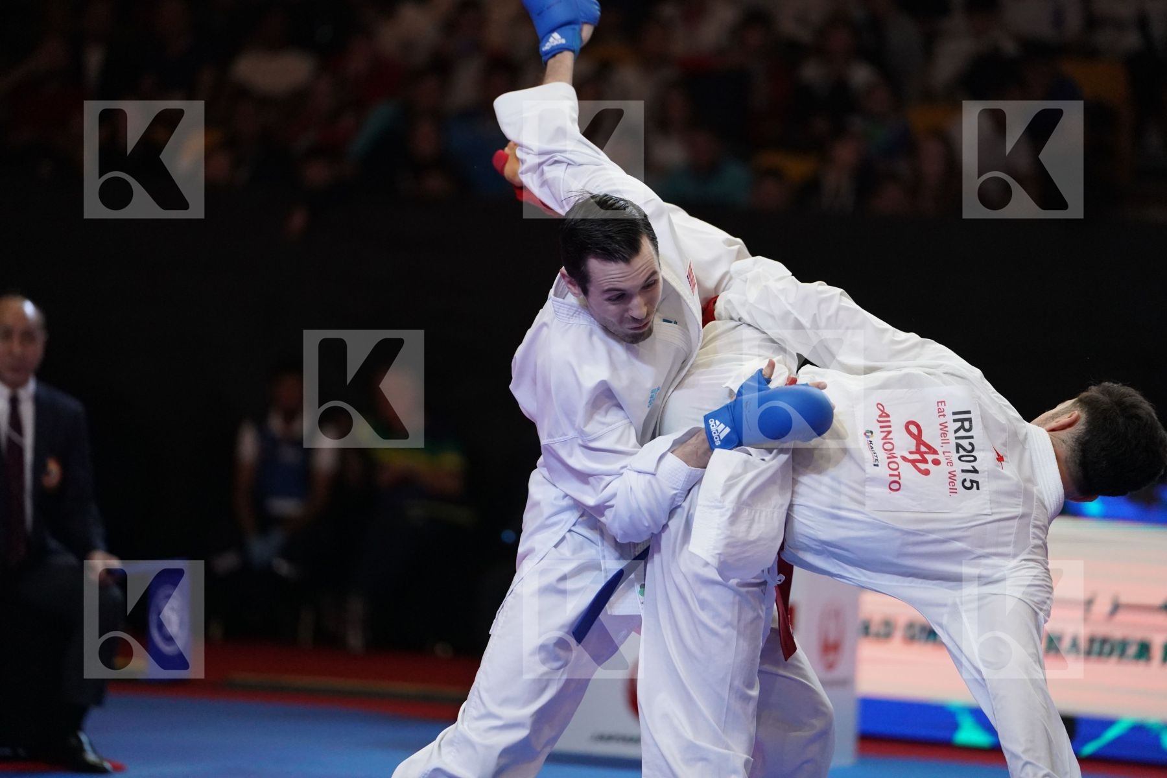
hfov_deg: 11.5
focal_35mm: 178
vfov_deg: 7.7
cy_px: 389
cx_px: 584
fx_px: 5770
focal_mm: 178
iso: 4000
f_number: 2.8
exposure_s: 1/1000
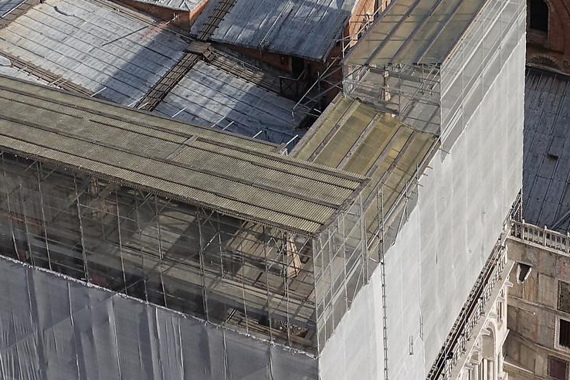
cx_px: 410
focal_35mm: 78
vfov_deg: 15.8
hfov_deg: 25.7
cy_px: -218
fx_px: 1235
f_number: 4.5
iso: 125
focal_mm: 8.8
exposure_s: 1/800
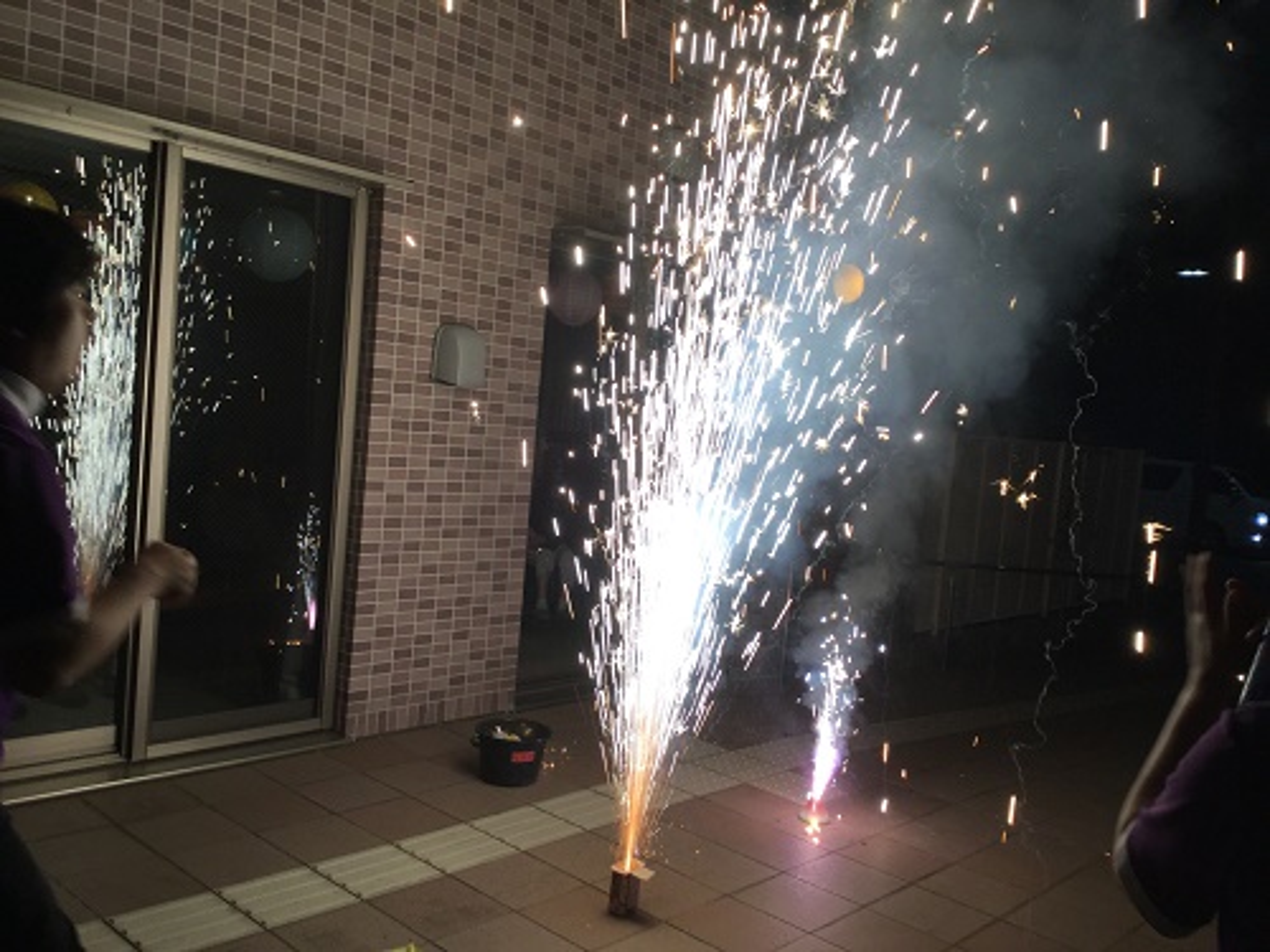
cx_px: 635
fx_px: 1137
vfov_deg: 45.4
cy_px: 476
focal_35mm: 31
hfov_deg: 58.4
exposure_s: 1/60
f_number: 2.4
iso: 32
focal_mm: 3.3
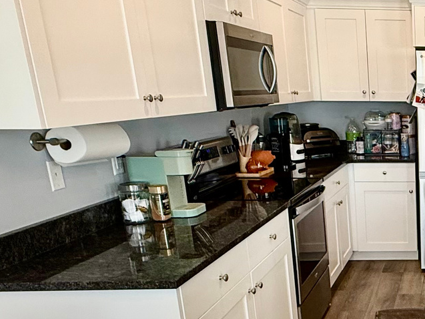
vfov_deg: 31.6
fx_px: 553
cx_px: 500
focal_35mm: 45
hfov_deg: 34.4
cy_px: 240
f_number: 2.2
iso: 160
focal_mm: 2.22
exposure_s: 1/120
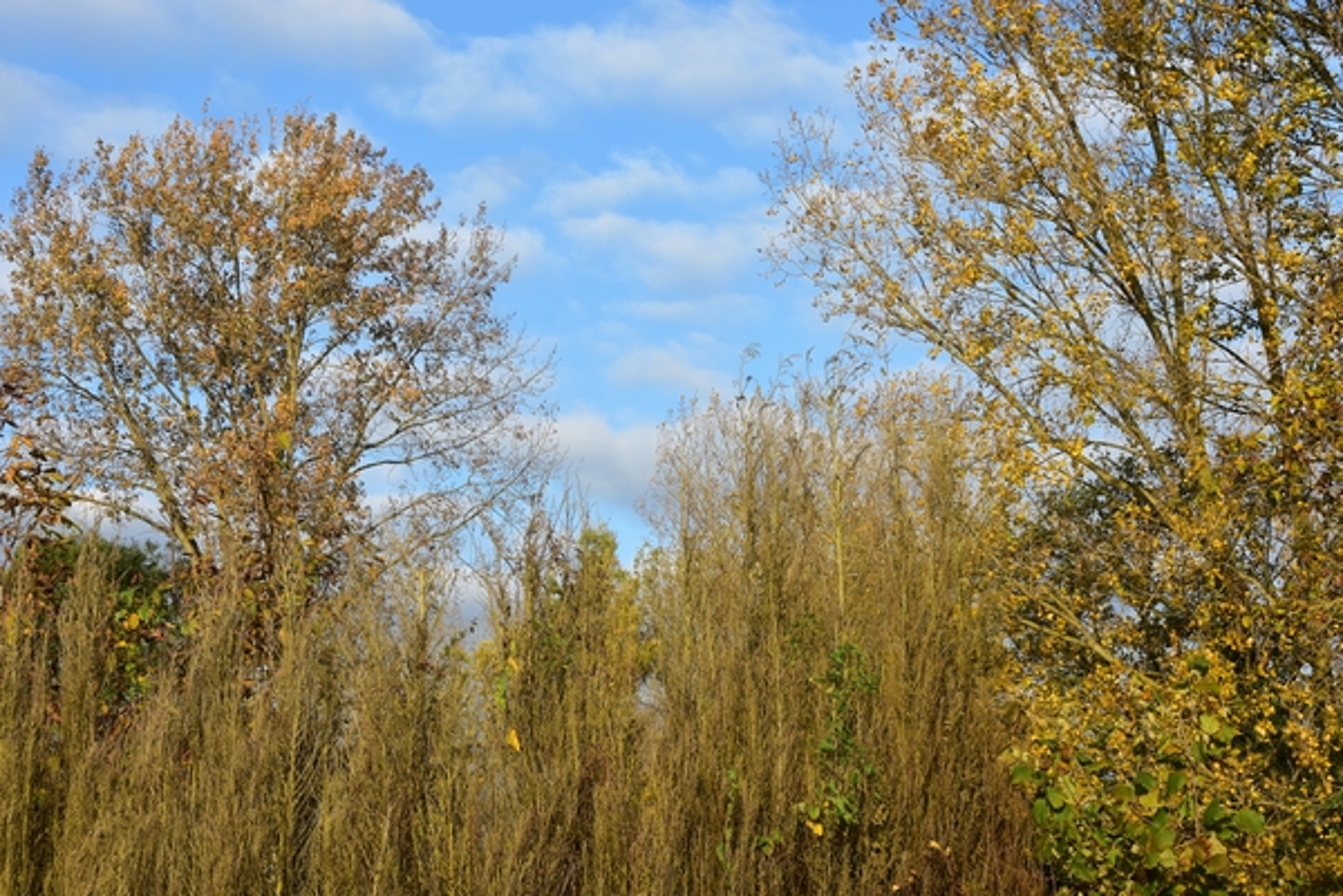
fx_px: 2574
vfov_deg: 19.7
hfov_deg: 29.2
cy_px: 448
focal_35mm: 69
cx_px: 672
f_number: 11
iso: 140
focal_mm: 46
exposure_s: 1/125
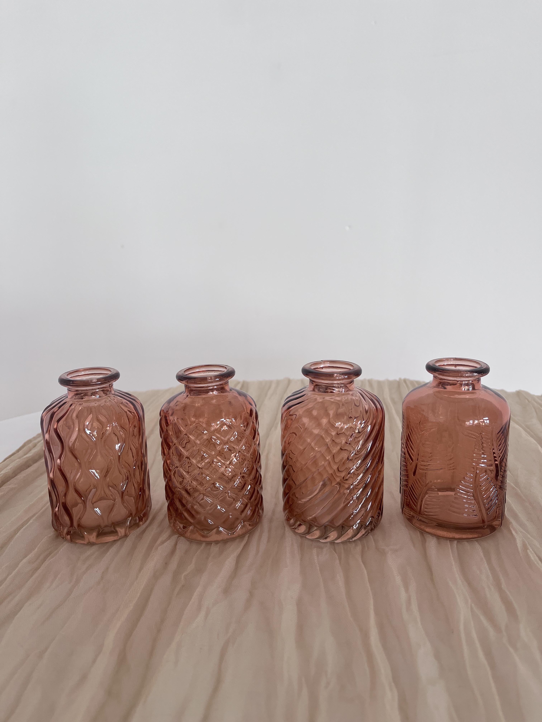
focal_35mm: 26
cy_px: 361
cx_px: 271
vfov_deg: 67.3
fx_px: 543
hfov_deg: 53.1
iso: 64
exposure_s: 1/121
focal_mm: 5.1
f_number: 1.6
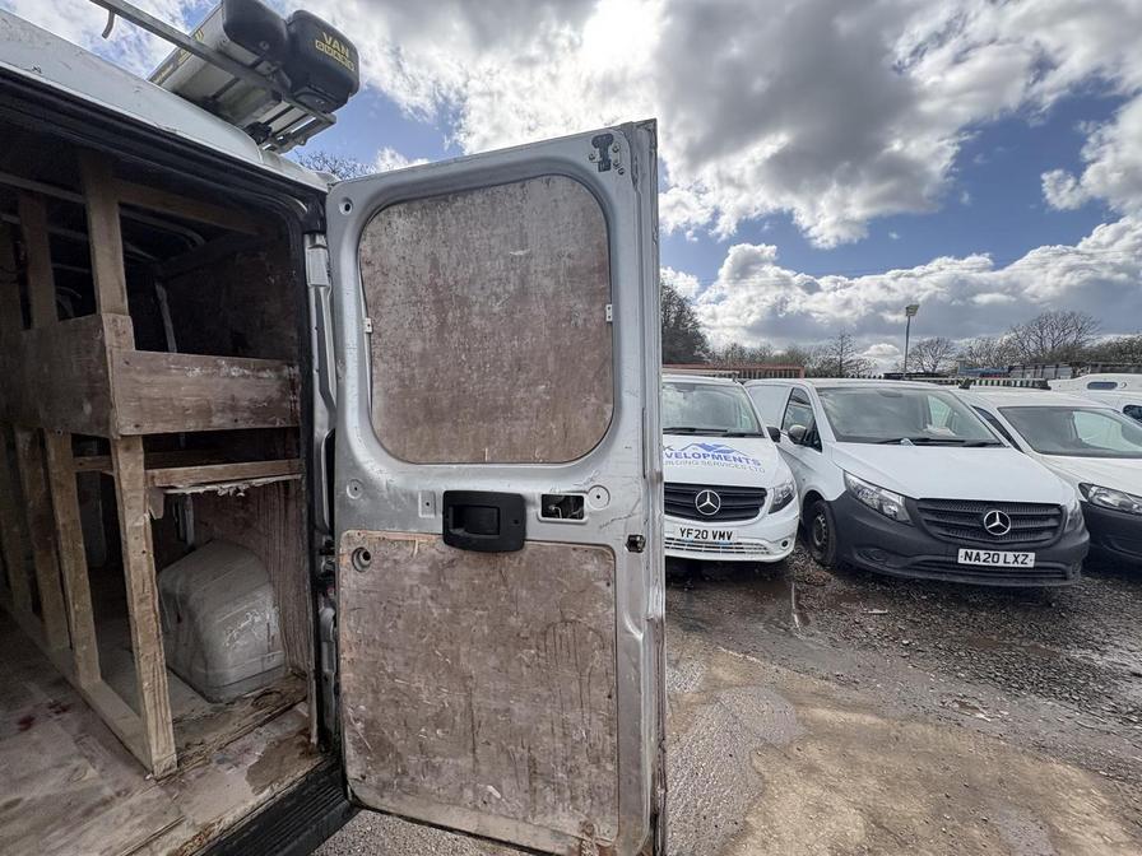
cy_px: 428
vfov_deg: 85.7
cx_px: 571
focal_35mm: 14
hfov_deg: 102.1
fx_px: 462
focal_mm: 2.22
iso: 50
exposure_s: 1/1034
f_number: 2.2
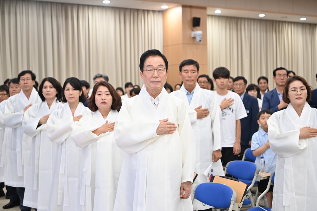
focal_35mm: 52
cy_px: 106
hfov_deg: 38.2
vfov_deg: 26.0
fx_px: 458
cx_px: 158
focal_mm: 52
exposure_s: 1/200
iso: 1250
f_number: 3.2
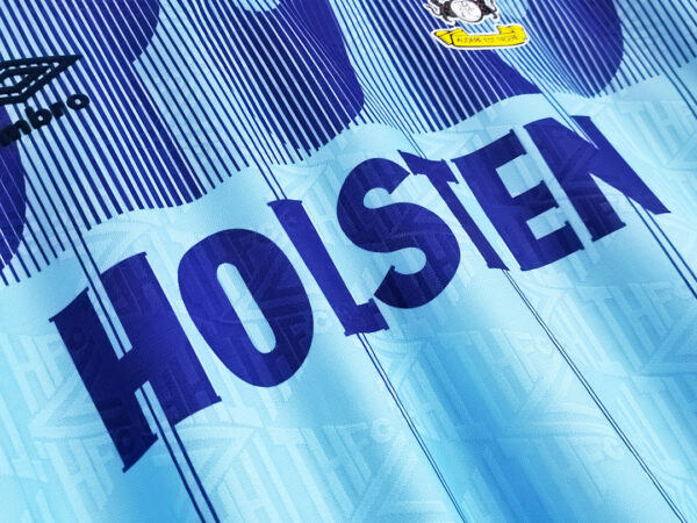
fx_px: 624
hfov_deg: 58.4
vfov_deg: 45.4
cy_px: 262
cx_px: 348
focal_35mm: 31
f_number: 1.8
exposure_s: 1/20
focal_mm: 5.58
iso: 640
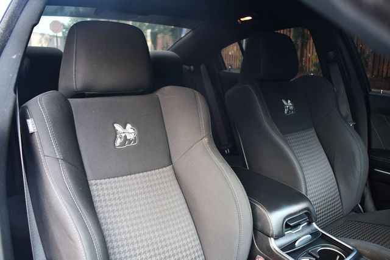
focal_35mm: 31
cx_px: 195
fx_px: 336
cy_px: 130
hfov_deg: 60.3
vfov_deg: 42.3
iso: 1400
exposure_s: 1/125
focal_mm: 21
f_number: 3.8
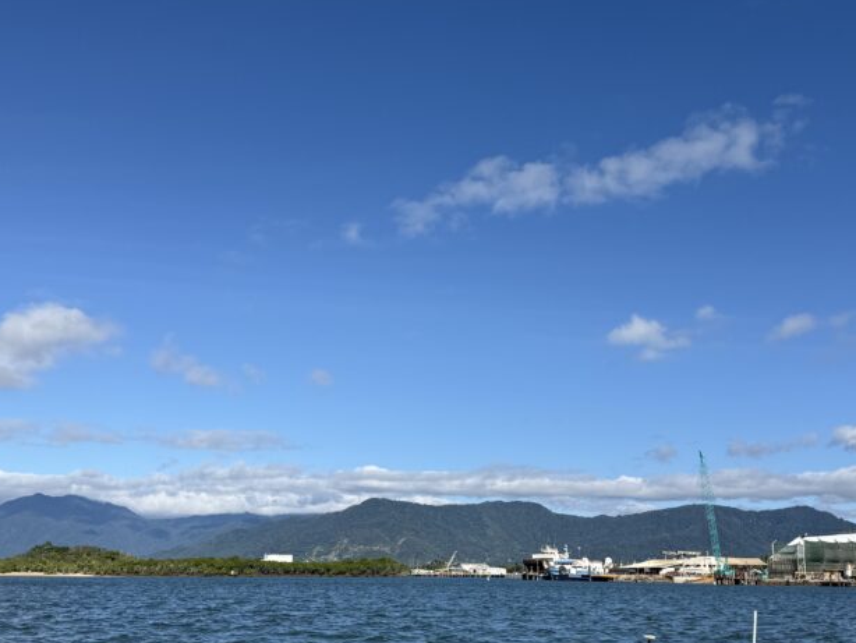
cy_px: 407
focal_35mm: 40
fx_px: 990
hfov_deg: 46.7
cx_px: 468
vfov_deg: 35.8
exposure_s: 1/6711
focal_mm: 6.76
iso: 80
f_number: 1.78
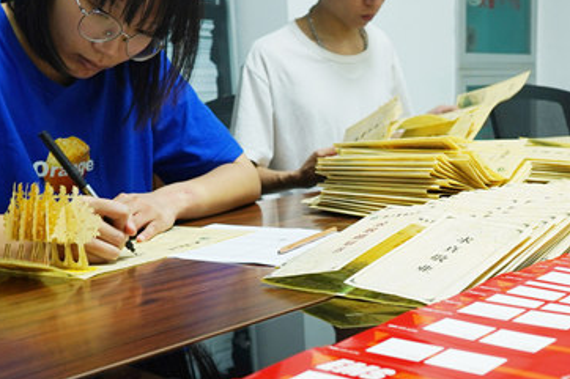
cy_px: 311
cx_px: 394
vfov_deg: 25.0
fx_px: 839
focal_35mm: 53
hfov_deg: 37.0
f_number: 4.5
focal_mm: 24
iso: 400
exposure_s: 1/40
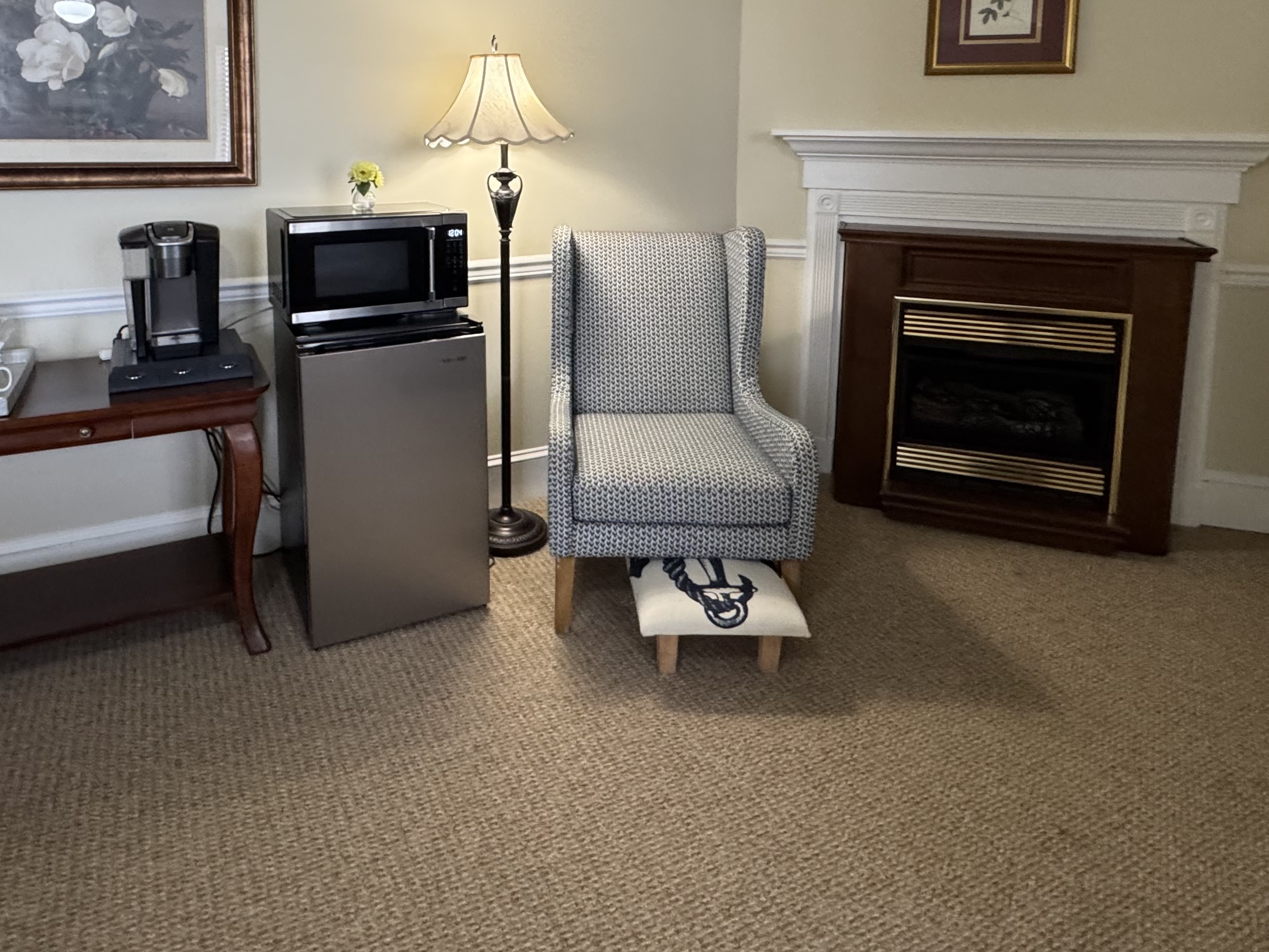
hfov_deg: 73.3
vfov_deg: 55.5
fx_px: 843
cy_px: 216
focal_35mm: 23
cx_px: 519
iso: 320
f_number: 2.2
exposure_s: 1/60
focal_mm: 2.22
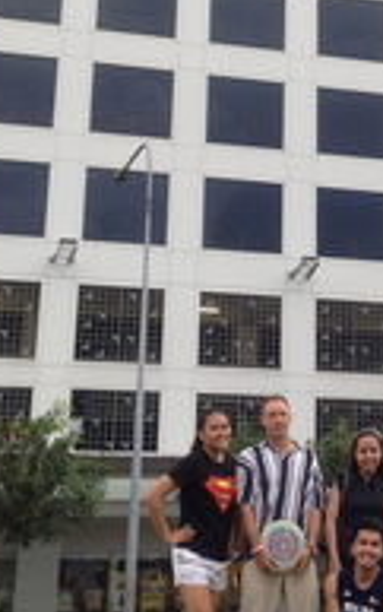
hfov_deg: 14.8
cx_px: 370
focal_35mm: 87
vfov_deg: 23.4
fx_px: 1450
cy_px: 111
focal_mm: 4.13
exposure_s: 1/120
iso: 64
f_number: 2.4
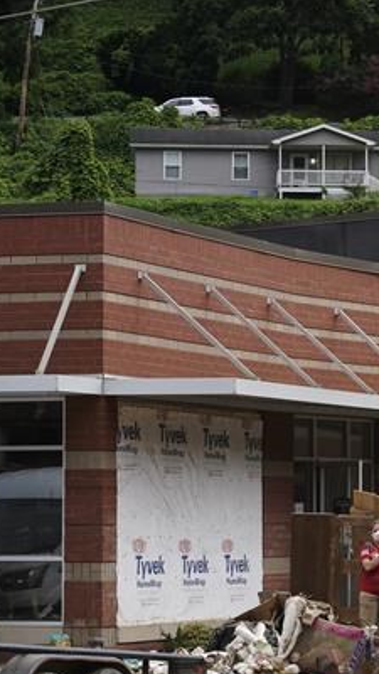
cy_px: 334
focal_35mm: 172
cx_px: 536
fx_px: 3073
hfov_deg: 7.0
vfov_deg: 12.5
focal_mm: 101
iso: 1600
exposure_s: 1/1250
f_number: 10
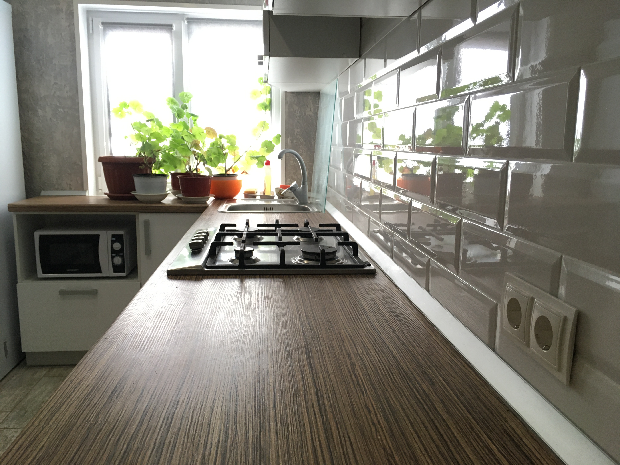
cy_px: 232
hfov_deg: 61.7
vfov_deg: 48.2
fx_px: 519
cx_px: 310
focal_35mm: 29
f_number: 2.2
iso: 64
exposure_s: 1/33
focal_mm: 4.15
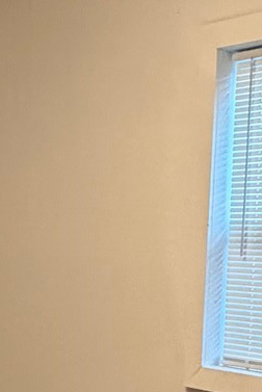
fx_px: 861
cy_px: 391
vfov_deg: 24.5
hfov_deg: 17.3
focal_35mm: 79
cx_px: 113
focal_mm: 2.22
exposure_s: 1/60
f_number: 2.2
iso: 640
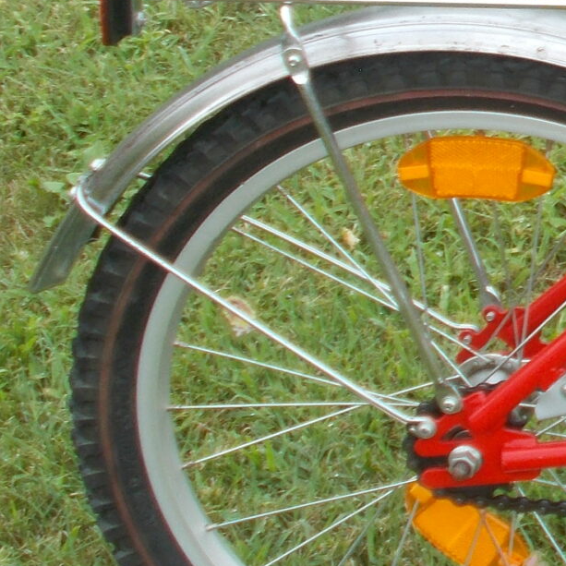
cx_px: 1181
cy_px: -66
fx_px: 2664
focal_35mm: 144
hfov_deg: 10.9
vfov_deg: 11.9
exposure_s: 1/80
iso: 80
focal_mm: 6.9
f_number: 3.9
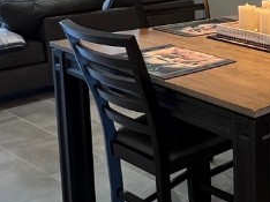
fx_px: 444
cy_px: 15
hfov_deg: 27.2
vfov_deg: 24.8
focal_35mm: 57
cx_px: 368
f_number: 1.8
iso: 250
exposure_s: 1/60
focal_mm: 1.57
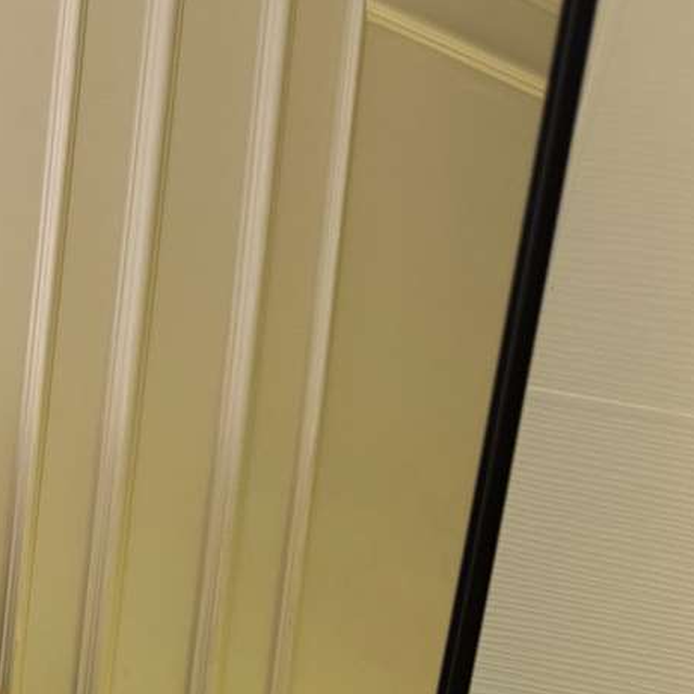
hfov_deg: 27.5
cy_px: 890
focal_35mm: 59
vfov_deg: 25.3
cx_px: 15
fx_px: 1338
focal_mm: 6.86
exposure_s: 1/50
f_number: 1.78
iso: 250
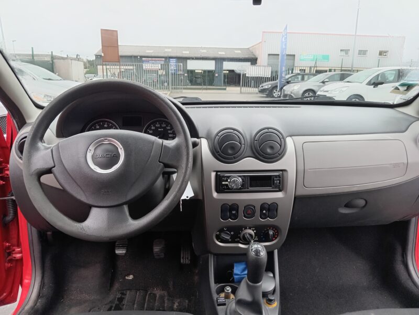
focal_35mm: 25
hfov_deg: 69.4
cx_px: 210
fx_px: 303
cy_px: 158
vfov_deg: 54.9
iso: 138
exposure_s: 1/30
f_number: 1.8
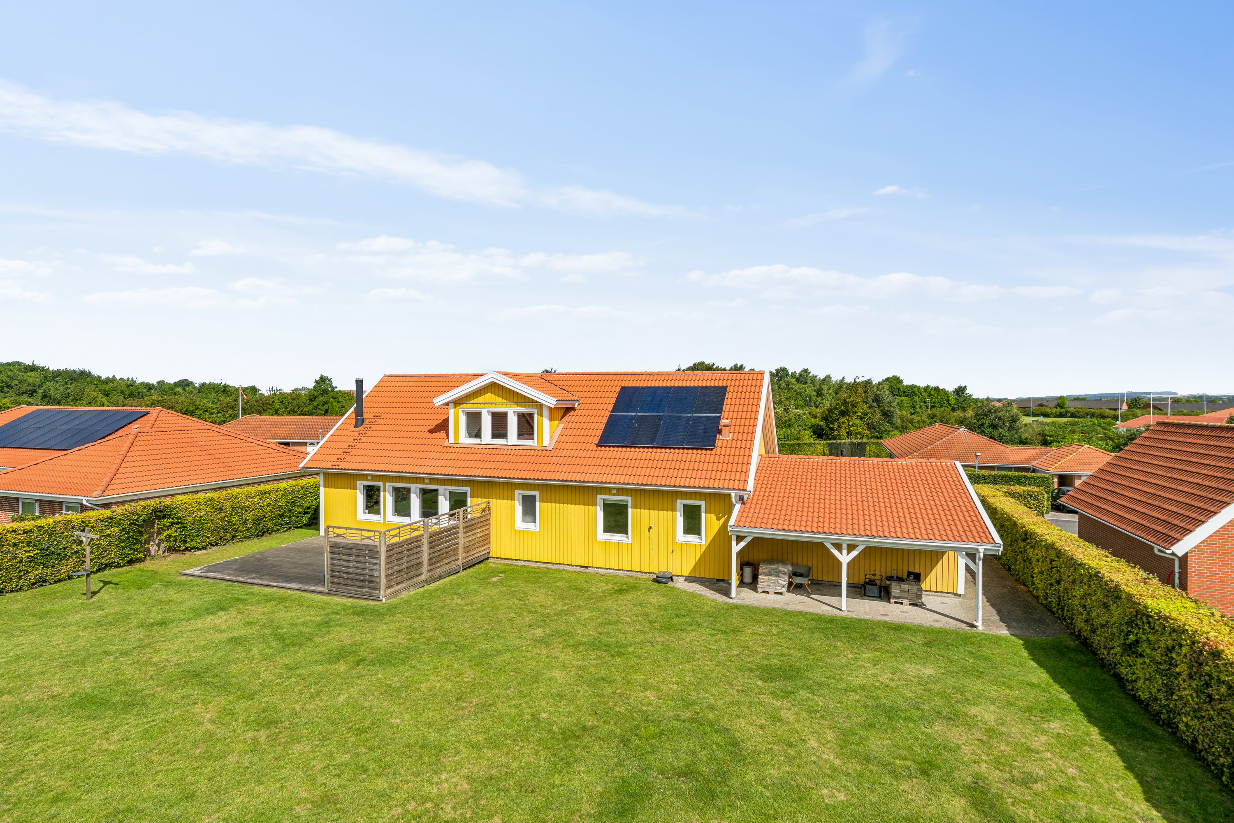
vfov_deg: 63.2
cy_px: 412
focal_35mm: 20
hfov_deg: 85.4
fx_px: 668
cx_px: 617
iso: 200
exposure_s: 1/800
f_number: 8
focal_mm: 13
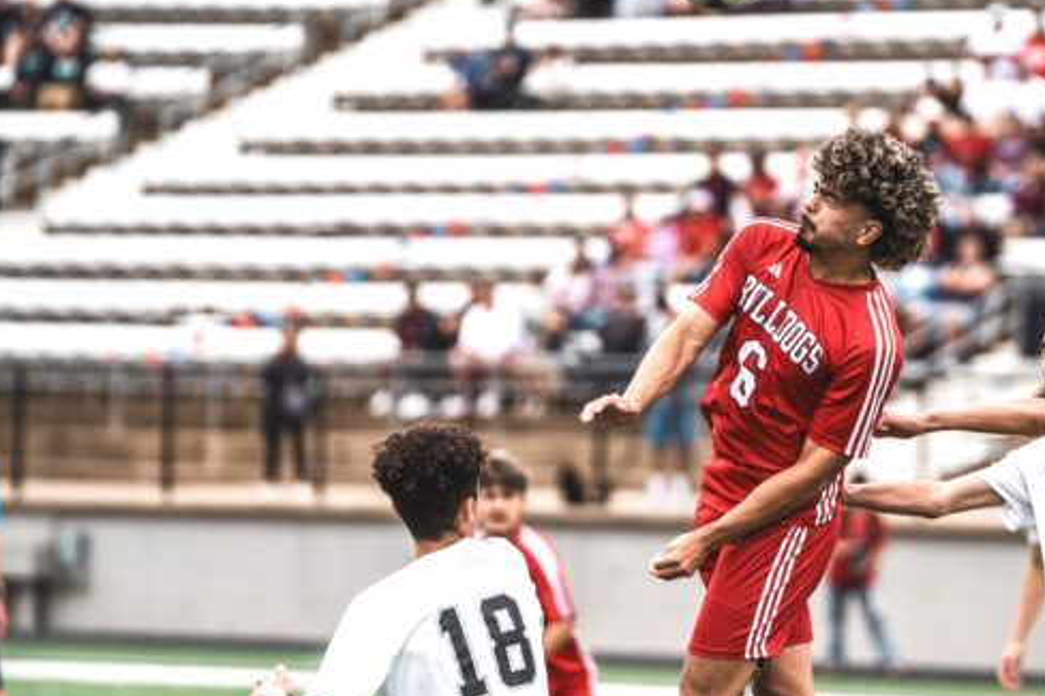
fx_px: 9140
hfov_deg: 6.5
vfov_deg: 4.4
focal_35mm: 315
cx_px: 779
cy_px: 433
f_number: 3.5
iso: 125
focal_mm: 200
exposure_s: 1/1000
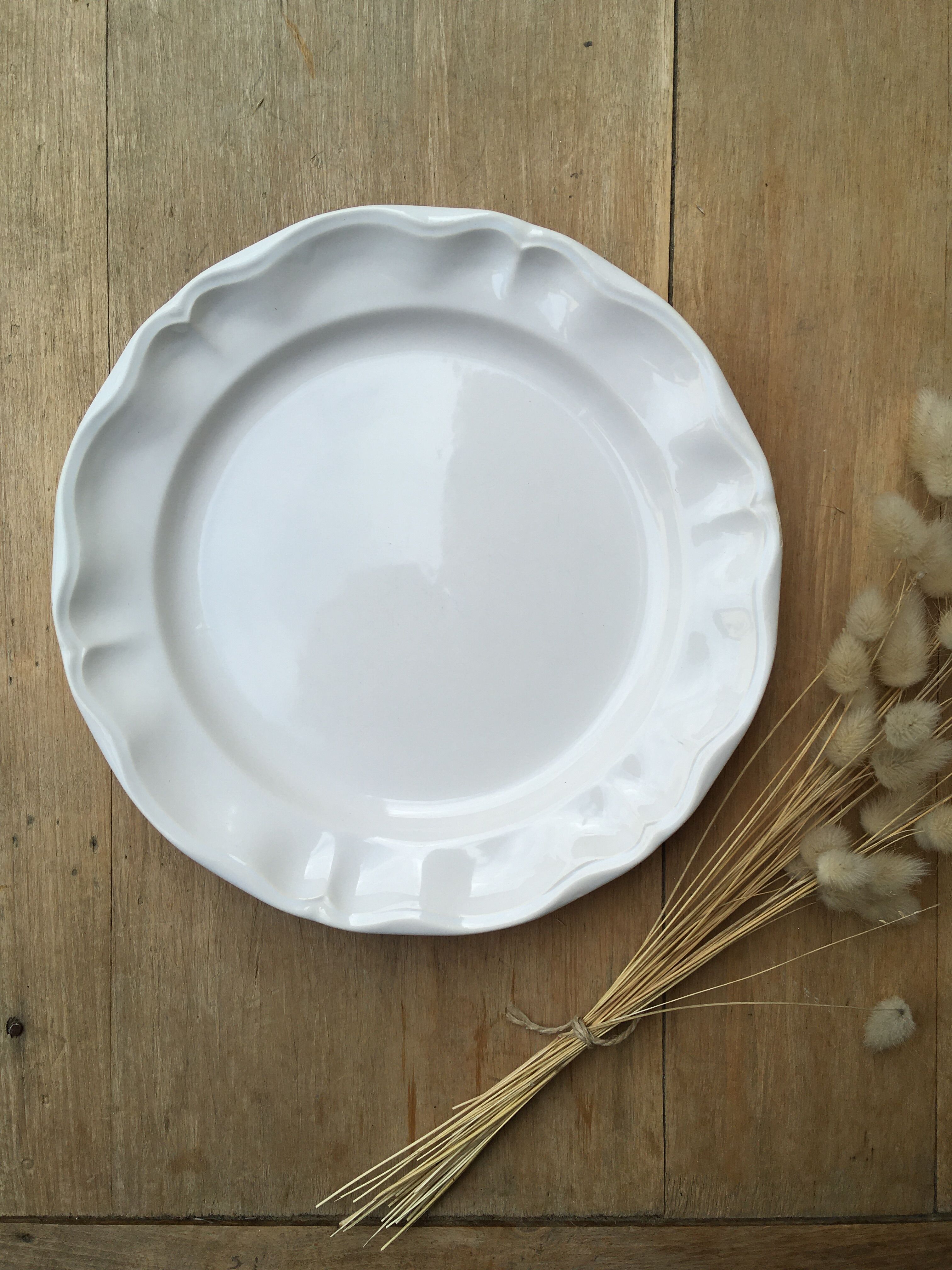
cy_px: 635
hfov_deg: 48.2
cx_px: 476
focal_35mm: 29
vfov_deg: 61.7
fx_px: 1063
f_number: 2.2
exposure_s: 1/490
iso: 25
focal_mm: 4.15
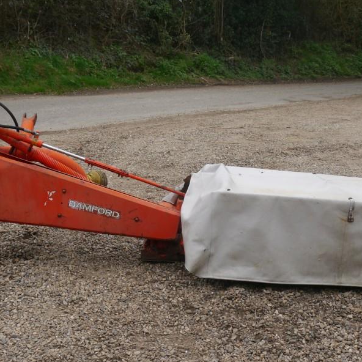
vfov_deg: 31.0
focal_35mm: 55
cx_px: 195
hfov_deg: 31.1
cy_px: 222
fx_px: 651
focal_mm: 18
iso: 160
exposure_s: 1/160
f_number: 5.6
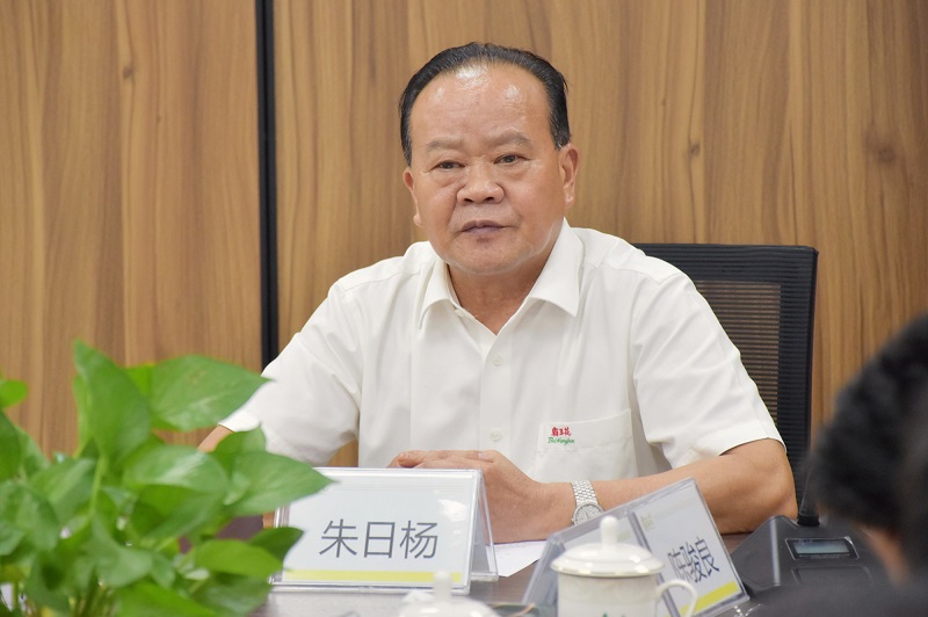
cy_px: 308
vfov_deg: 6.5
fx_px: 5409
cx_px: 464
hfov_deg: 9.8
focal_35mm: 210
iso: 1250
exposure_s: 1/125
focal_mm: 140
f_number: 5.6
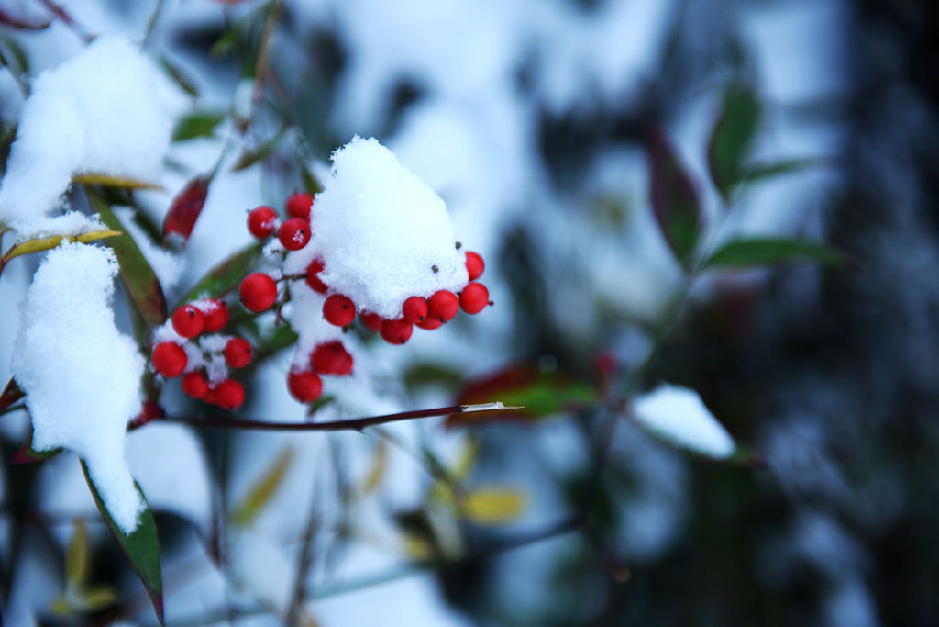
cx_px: 470
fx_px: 1826
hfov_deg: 28.8
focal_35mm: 70
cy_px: 314
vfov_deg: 19.5
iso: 160
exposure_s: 1/160
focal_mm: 70
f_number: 2.8
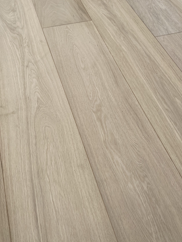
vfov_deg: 61.6
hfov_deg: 48.2
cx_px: 91
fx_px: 203
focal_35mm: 29
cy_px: 111
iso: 32
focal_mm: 4.25
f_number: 1.8
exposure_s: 1/1431
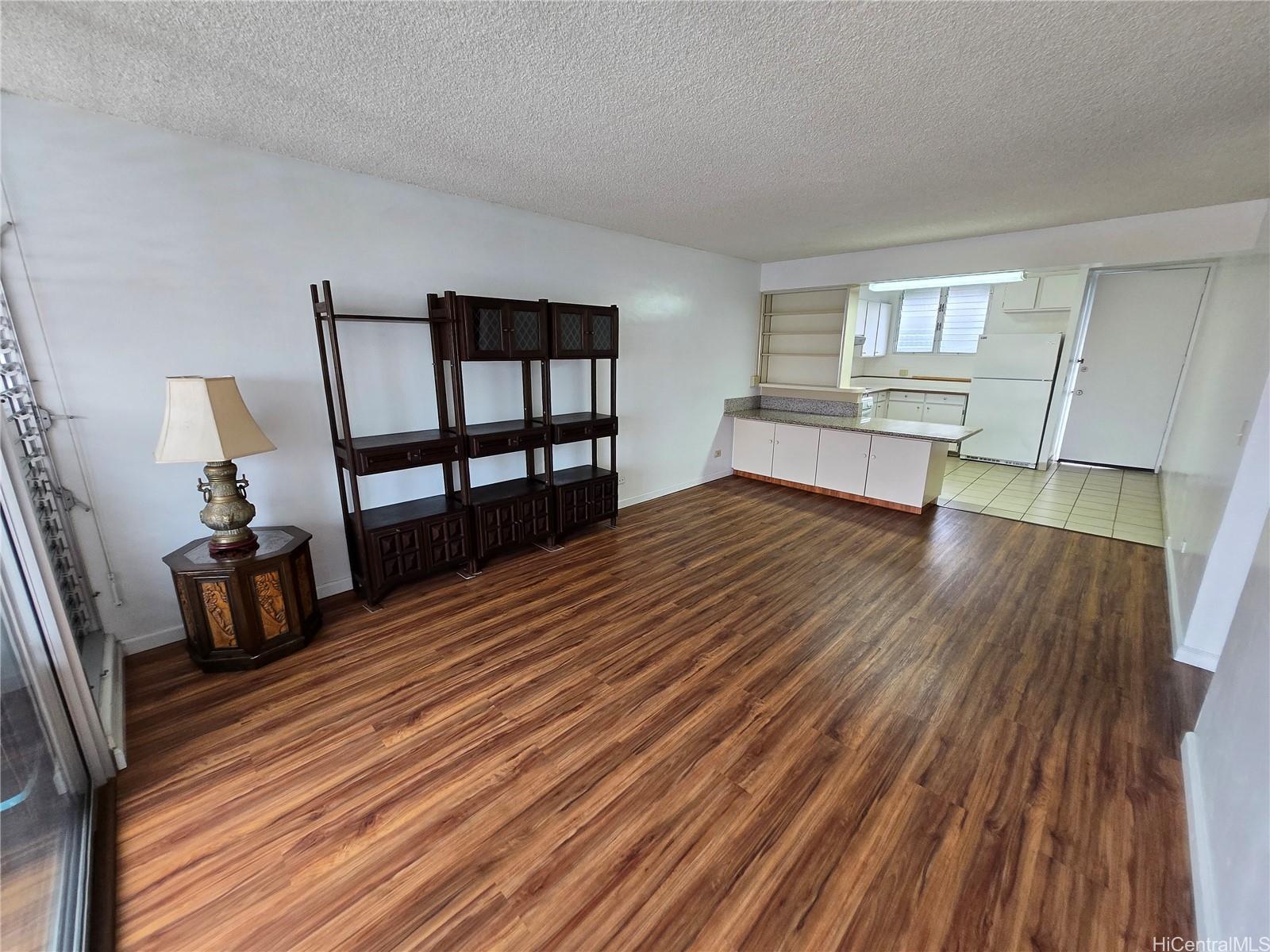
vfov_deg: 89.9
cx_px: 635
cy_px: 476
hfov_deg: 106.2
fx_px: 477
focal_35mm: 13
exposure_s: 1/60
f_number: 2.2
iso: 160
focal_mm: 1.7
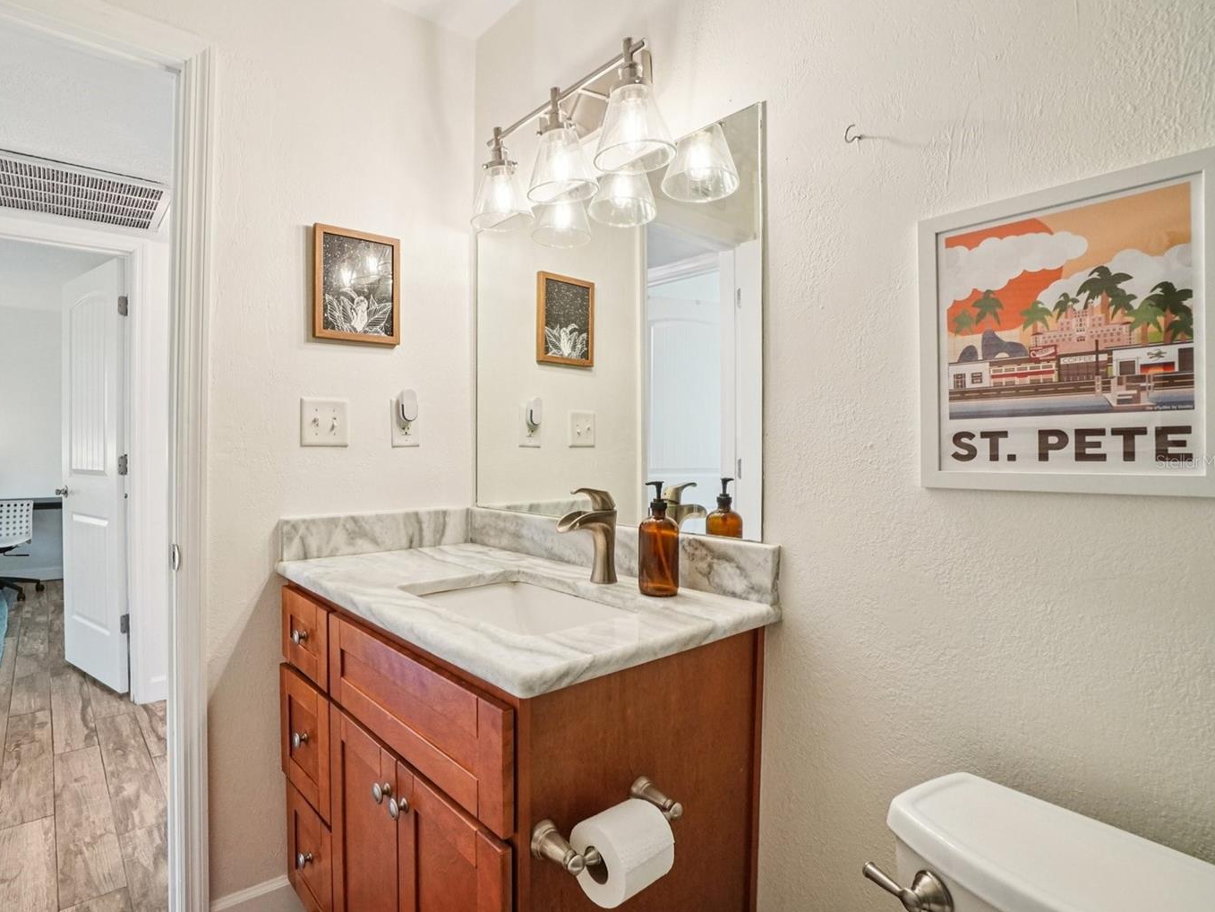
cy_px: 461
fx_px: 597
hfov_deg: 90.4
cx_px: 519
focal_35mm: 17
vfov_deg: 74.7
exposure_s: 1/30
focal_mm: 10
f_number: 8
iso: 500
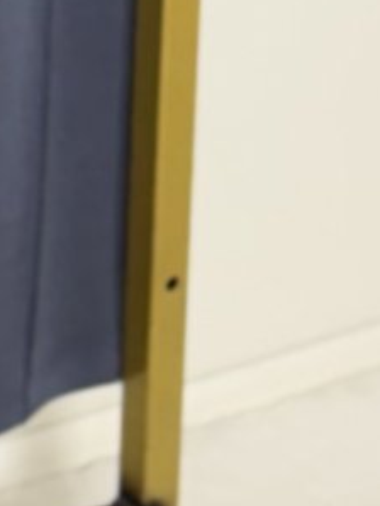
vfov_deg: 5.4
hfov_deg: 4.1
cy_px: -701
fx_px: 5218
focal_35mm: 357
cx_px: -709
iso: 64
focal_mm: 5.96
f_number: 1.6
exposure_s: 1/100
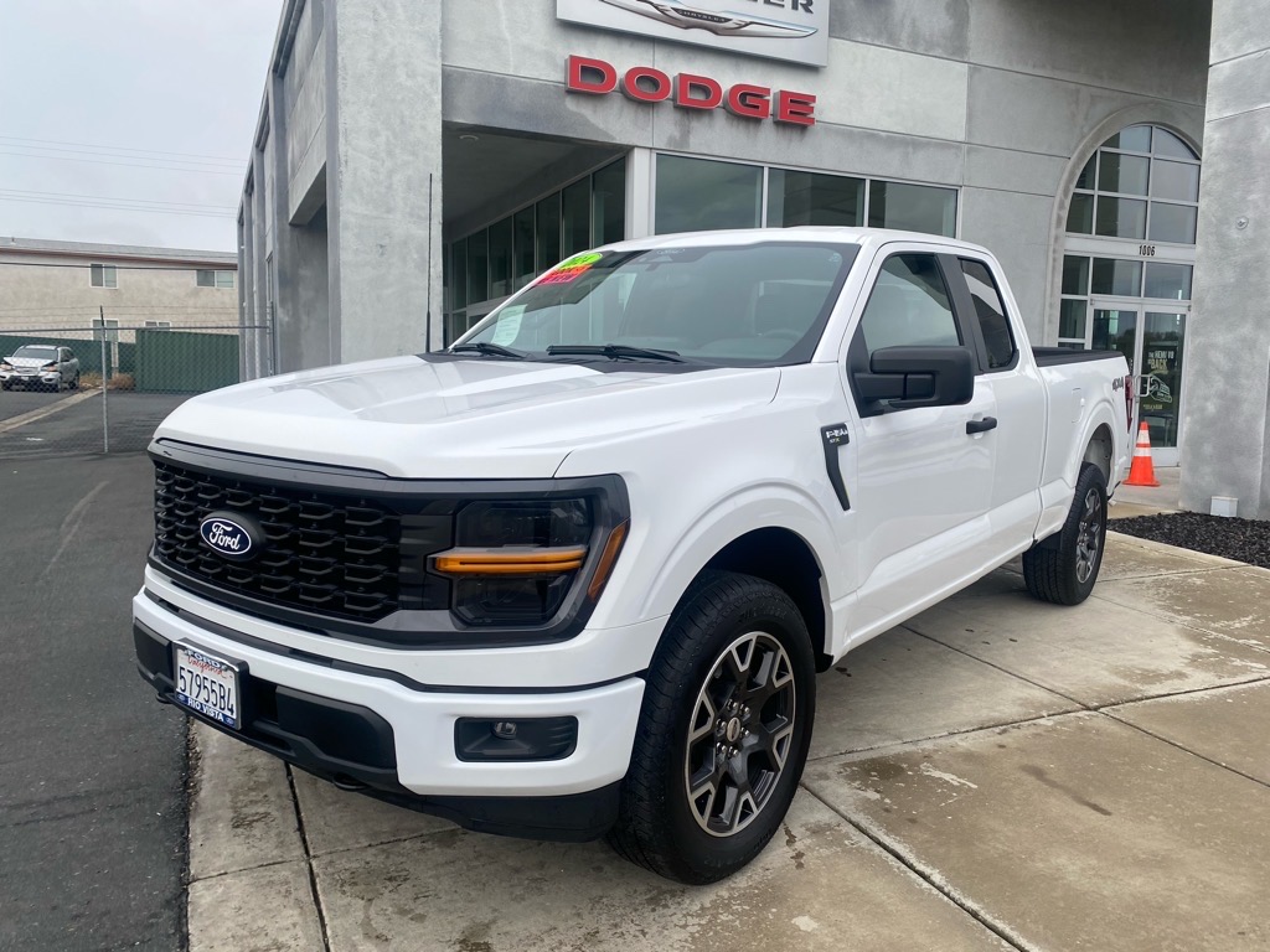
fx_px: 954
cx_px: 635
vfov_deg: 53.1
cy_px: 476
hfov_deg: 67.3
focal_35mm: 26
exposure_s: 1/673
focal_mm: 4.25
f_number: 1.8
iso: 32
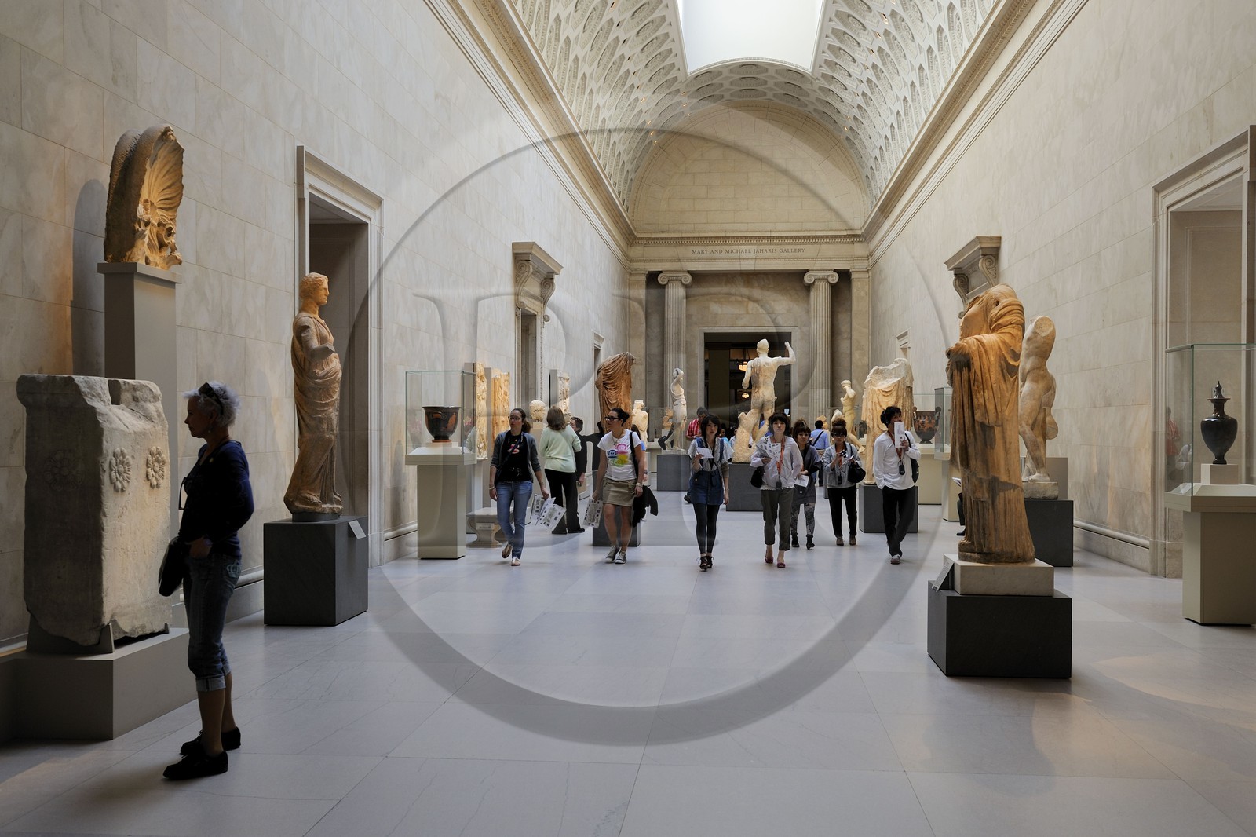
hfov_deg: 55.8
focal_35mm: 34
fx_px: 1186
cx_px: 628
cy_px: 418
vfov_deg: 38.9
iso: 200
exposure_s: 1/50
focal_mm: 34
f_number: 5
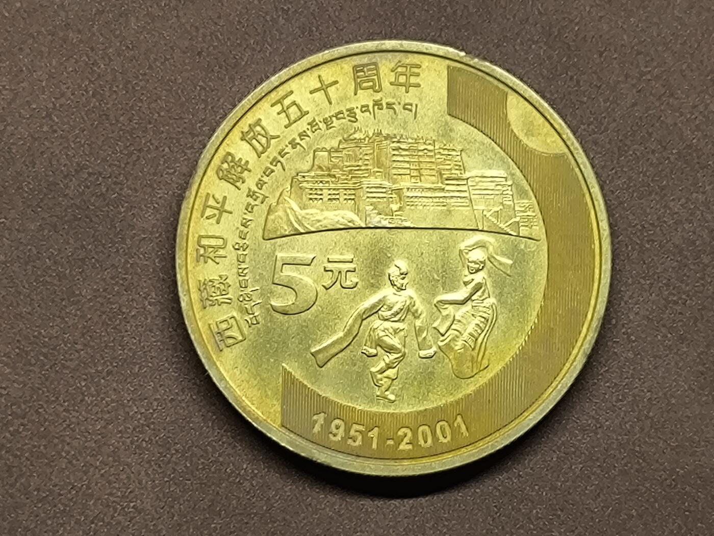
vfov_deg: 10.7
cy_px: 268
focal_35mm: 138
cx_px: 357
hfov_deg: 14.3
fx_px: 2846
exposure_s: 1/100
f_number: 1.7
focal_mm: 5.35
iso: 125
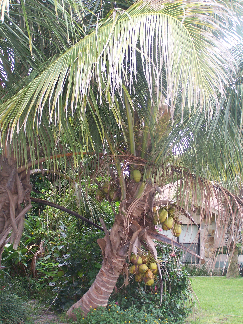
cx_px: 123
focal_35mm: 68
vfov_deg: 28.6
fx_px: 636
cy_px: 162
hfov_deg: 21.6
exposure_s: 1/80
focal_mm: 11.1
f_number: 3.2
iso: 140
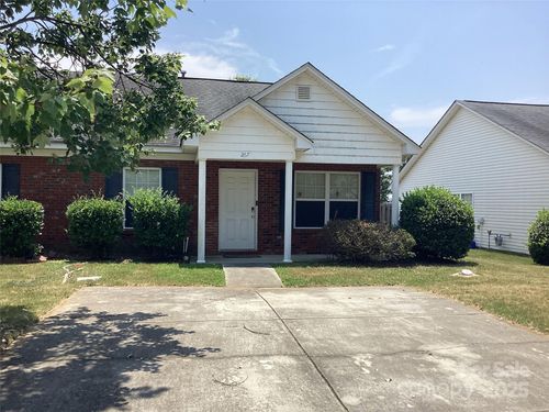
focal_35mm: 31
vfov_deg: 45.4
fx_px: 492
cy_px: 206
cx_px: 274
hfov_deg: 58.4
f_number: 2.4
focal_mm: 3.3
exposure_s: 1/1235
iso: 25
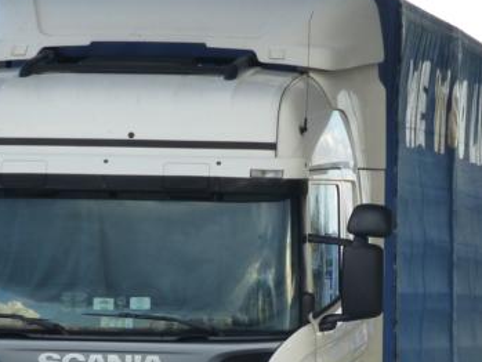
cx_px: 302
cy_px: 348
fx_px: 4917
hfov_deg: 5.6
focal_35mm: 353
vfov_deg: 4.2
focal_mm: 27.6
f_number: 5.4
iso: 160
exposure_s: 1/100
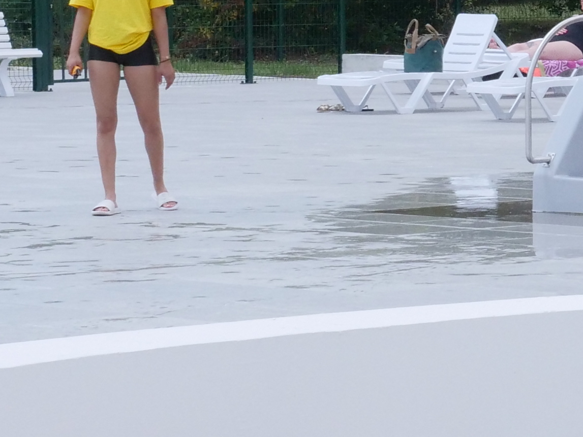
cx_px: 1171
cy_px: 84
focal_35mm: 253
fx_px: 4262
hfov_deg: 7.5
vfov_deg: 5.9
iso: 800
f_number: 9
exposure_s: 1/640
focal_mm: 28
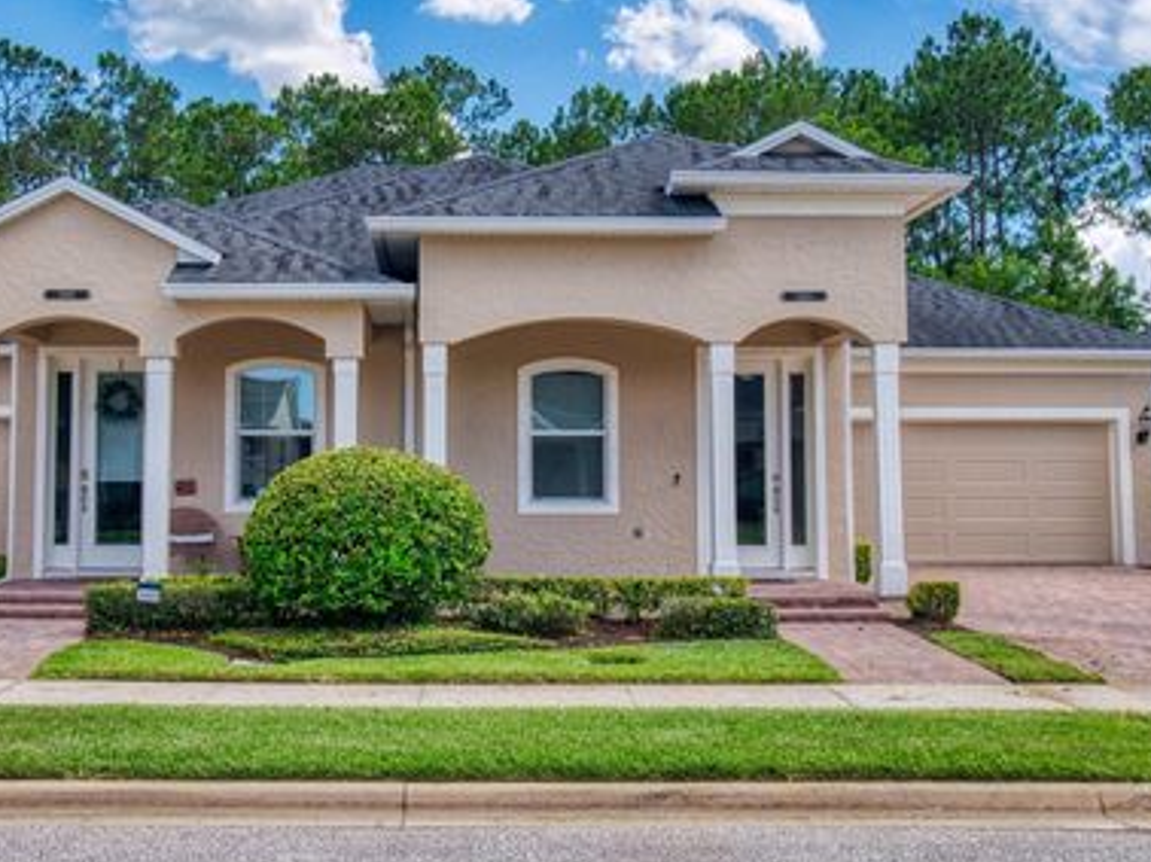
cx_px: 451
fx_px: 1495
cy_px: 373
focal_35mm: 45
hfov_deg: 41.9
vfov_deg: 32.1
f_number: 8
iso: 200
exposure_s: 1/160
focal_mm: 17
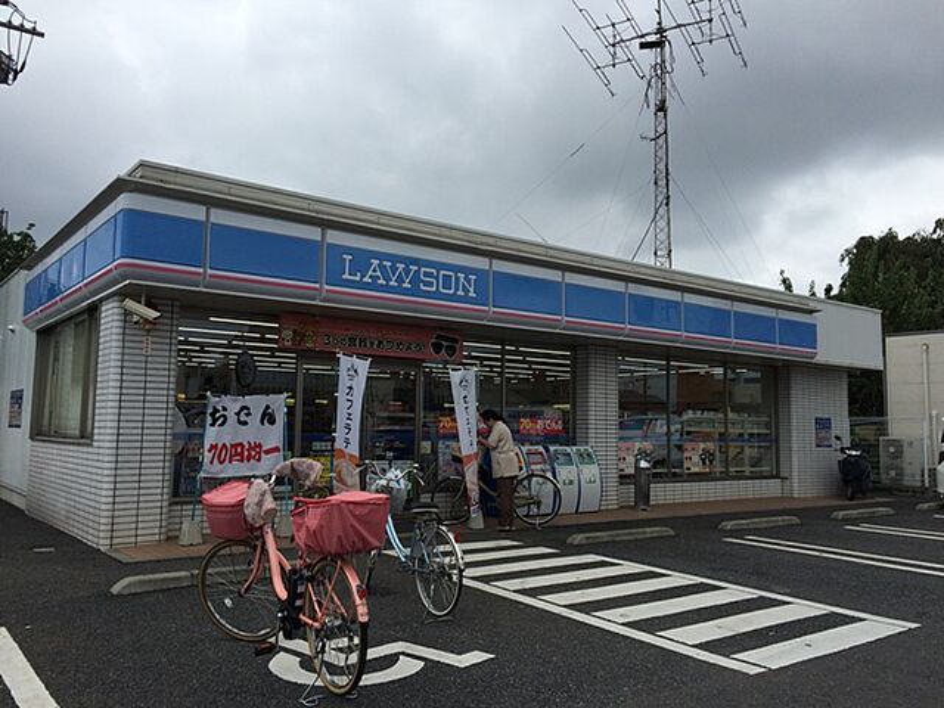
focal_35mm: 29
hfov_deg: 61.7
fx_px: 791
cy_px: 354
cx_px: 472
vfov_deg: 48.2
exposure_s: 1/1325
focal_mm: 4.15
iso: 32
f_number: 2.2
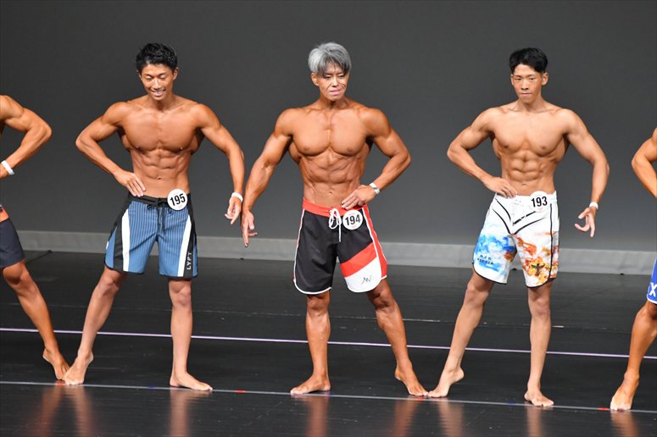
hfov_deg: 6.5
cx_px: 328
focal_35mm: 315
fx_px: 5746
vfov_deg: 4.4
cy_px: 218
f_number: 5.6
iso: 5000
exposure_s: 1/400
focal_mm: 210
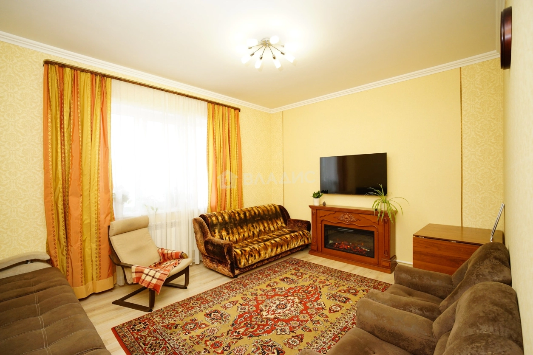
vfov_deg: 73.7
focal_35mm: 16
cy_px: 178
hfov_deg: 96.7
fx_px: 237
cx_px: 266
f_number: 3.5
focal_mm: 16
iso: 1250
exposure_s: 1/160
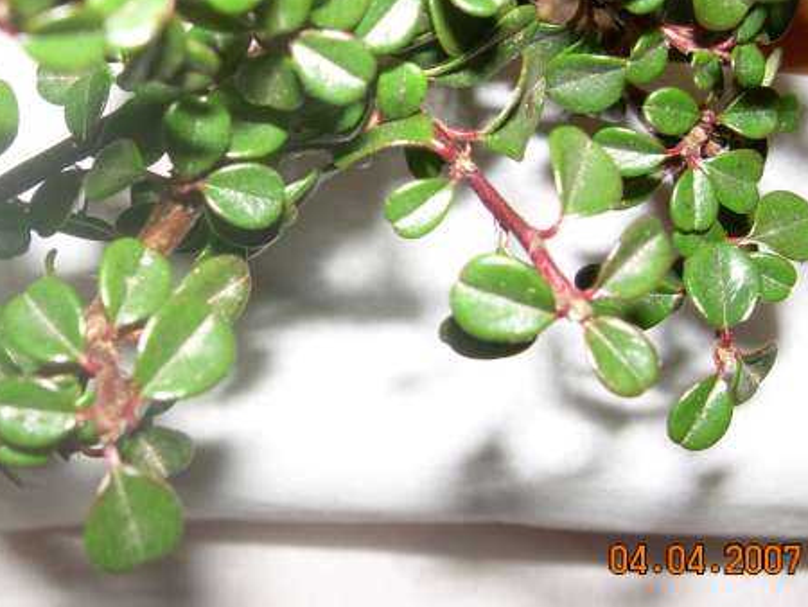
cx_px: 277
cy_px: 219
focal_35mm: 54
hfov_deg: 35.2
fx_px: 1261
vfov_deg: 26.9
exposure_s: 1/60
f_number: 2.8
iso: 50
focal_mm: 6.3
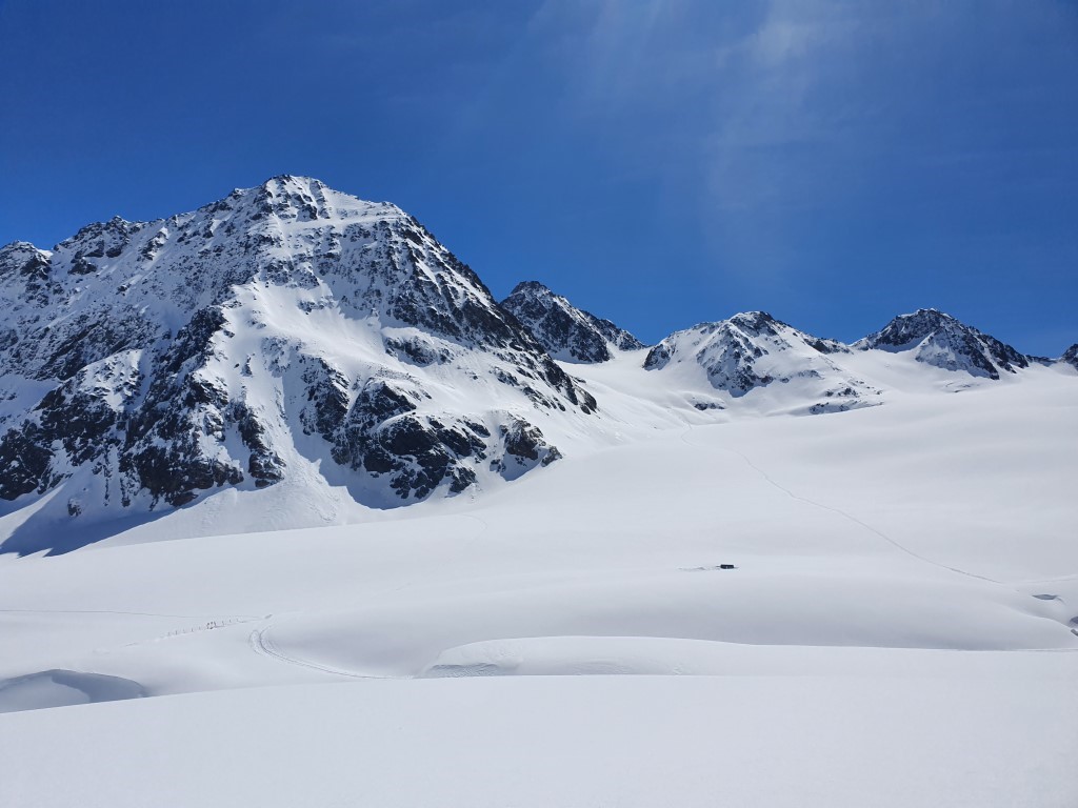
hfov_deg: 67.3
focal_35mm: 26
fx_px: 810
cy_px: 404
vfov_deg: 53.1
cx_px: 539
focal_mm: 4.32
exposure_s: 1/6960
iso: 50
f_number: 2.4
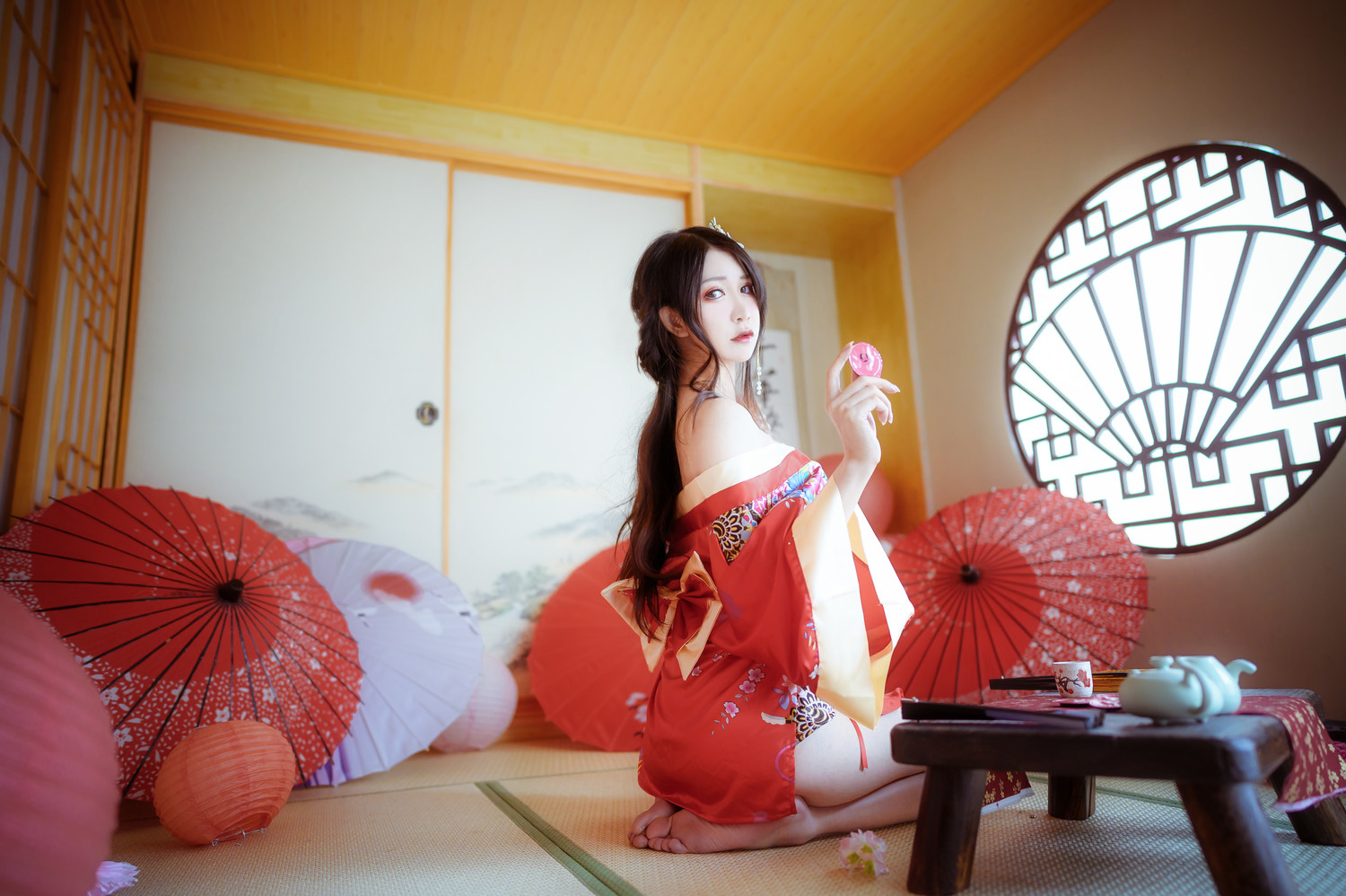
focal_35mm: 24
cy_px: 448
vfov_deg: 53.1
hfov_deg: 73.8
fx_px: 897
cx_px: 673
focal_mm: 24
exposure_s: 1/320
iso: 100
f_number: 1.4
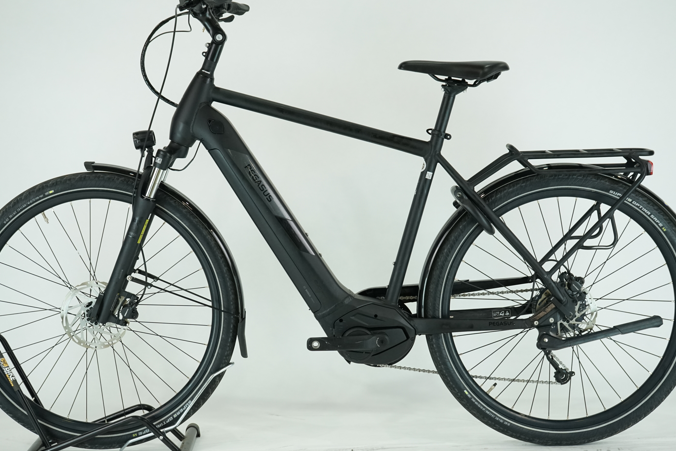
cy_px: 219
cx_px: 332
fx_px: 1239
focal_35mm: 66
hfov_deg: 30.5
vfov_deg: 20.6
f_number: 6.3
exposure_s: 1/200
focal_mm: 58
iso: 1600
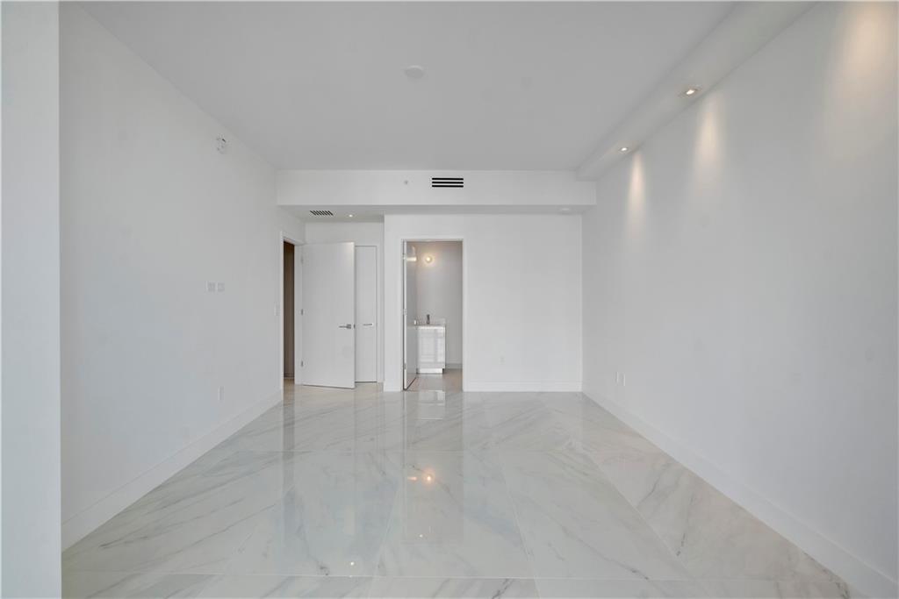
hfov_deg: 100.4
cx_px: 450
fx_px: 375
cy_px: 300
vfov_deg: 77.3
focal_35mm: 15
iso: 160
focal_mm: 10
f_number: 11
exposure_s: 1/20
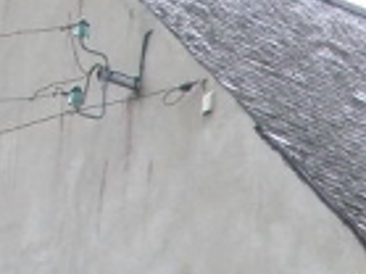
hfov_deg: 10.0
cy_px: 582
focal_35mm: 187
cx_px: 674
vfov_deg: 7.5
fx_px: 1975
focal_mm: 7.85
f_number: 4.7
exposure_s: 1/100
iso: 100
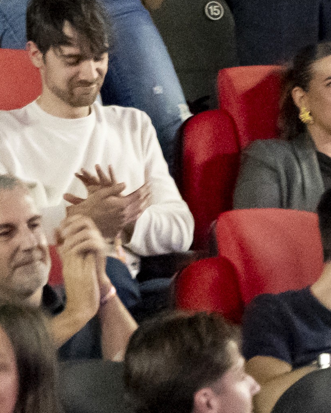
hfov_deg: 3.5
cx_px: 307
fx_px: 5411
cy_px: -156
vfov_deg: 4.4
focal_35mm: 442
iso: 12800
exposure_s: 1/100
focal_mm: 70
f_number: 2.8
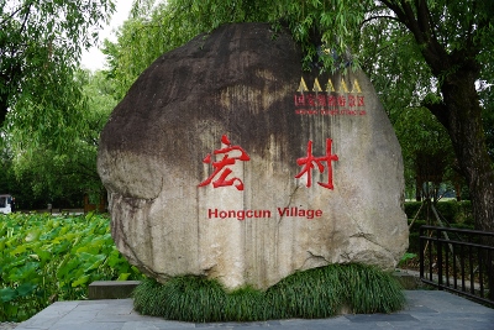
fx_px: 535
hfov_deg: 49.5
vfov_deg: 34.2
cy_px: 165
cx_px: 247
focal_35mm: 39
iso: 100
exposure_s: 1/100
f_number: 6.3
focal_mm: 26
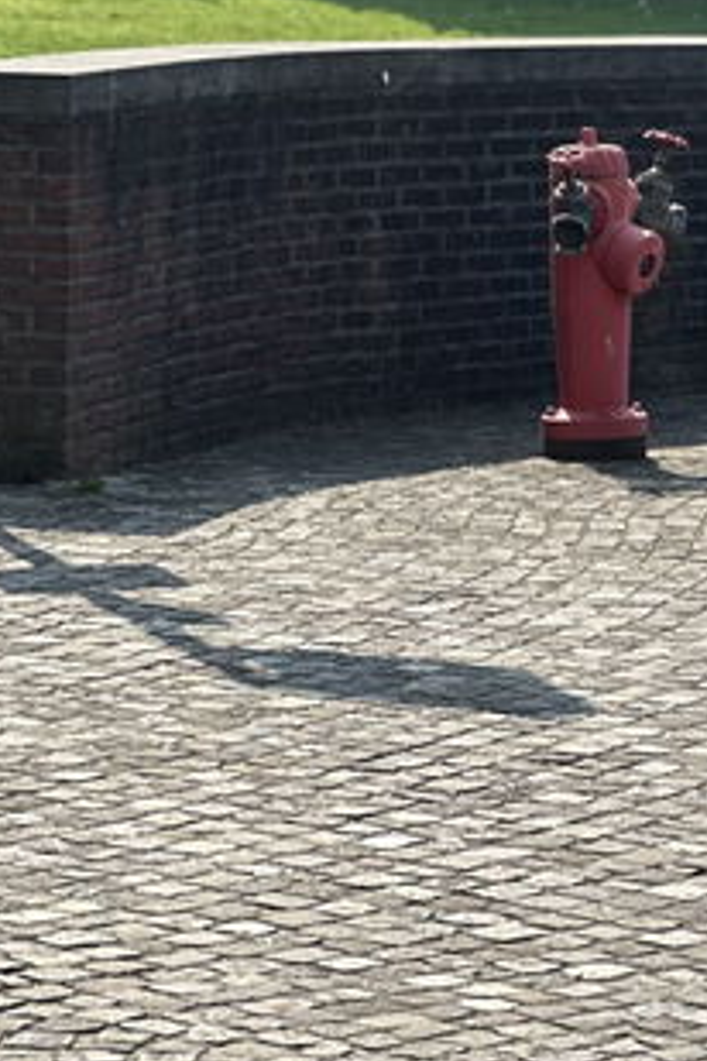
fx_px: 5862
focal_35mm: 199
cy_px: 206
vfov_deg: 10.3
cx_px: 1133
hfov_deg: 6.8
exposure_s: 1/412
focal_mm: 9
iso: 32
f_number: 2.8
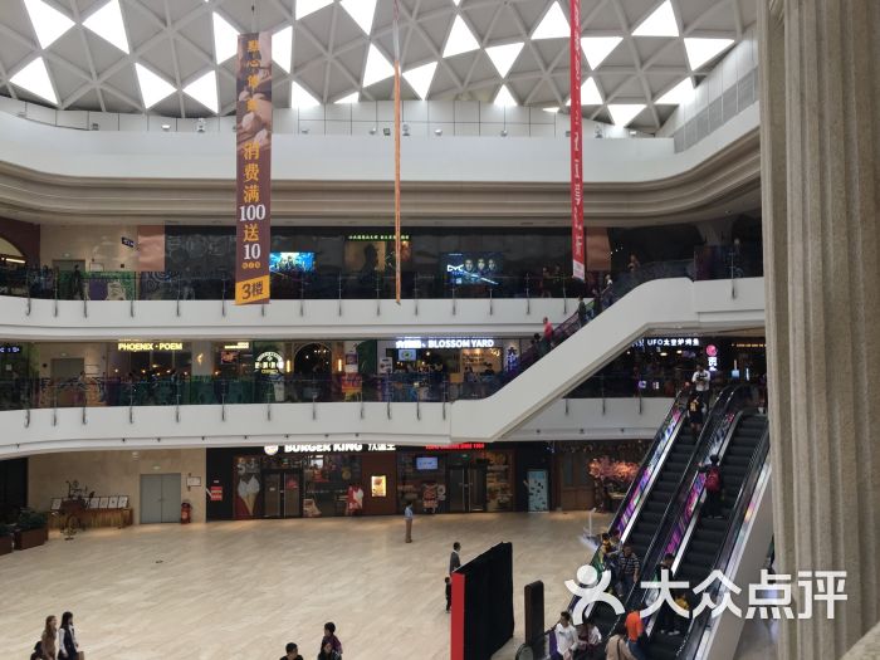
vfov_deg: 48.2
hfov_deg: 61.7
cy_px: 330
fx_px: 737
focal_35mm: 29
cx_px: 440
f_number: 2.2
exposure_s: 1/100
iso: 40
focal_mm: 4.15
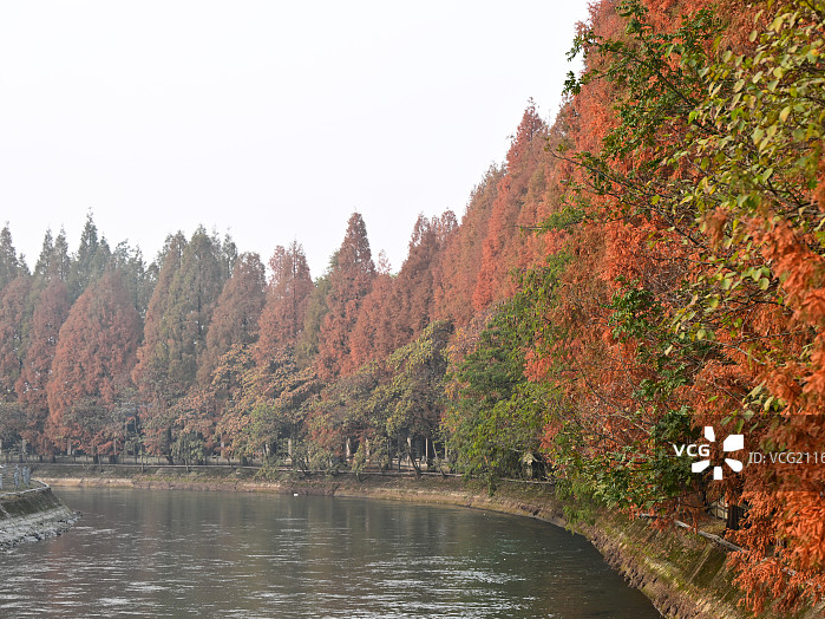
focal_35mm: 77
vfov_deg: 19.1
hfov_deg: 25.3
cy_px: 307
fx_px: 1835
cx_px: 446
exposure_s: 1/250
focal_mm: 70
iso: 200
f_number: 4
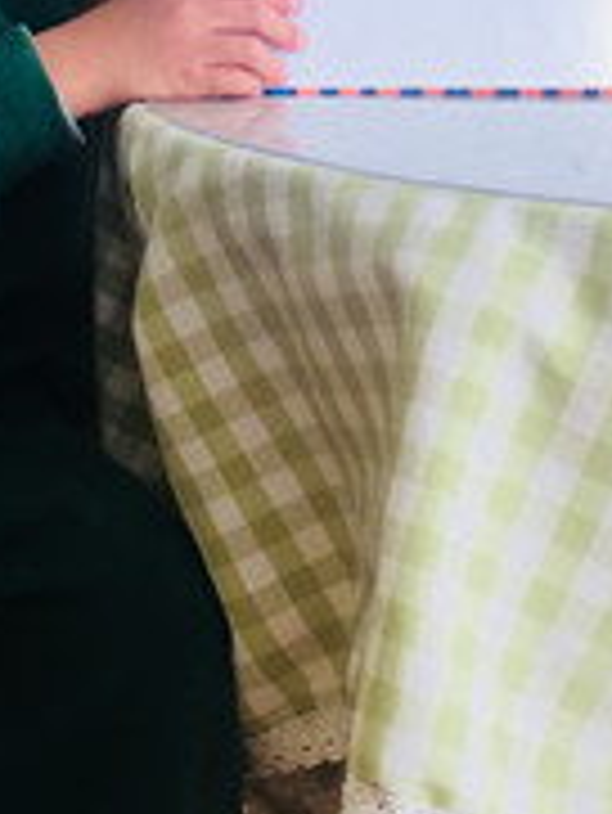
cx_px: 256
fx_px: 3014
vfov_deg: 15.0
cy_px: -67
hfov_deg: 11.6
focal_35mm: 128
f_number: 2.2
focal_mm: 4.15
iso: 32
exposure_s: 1/50
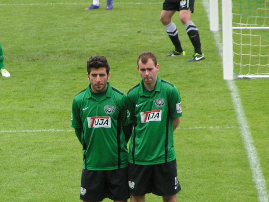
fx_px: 3729
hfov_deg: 4.1
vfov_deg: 3.1
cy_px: 142
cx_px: 106
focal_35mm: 480
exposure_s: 1/320
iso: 200
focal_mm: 52
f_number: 3.5
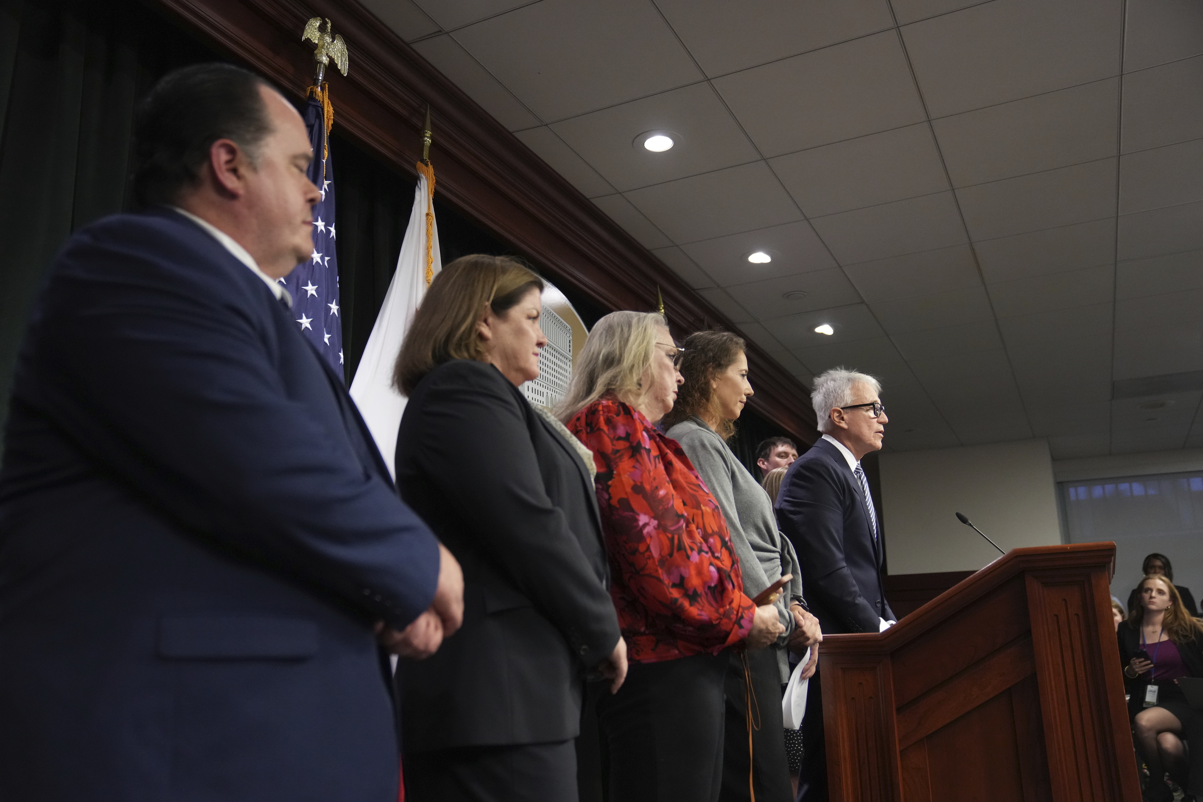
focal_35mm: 30
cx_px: 602
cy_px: 401
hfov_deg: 61.9
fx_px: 1002
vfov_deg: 43.6
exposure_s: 1/250
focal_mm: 30
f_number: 2.8
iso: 4000
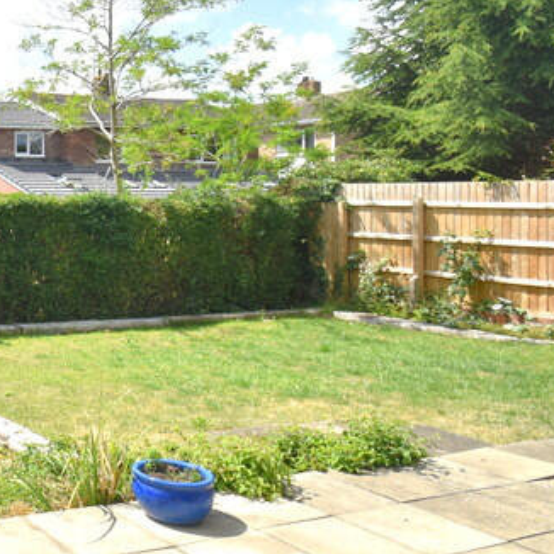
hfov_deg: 31.7
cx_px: -172
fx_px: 724
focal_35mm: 40
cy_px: 157
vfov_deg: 41.0
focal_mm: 10
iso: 125
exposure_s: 1/250
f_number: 8
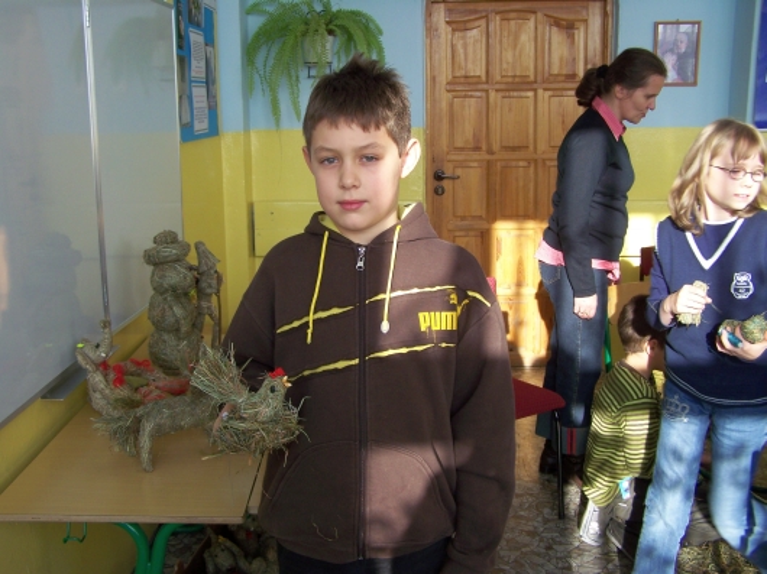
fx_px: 842
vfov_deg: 37.7
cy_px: 287
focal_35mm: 38
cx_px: 384
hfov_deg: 49.0
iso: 64
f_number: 2.8
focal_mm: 6.3
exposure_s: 1/100
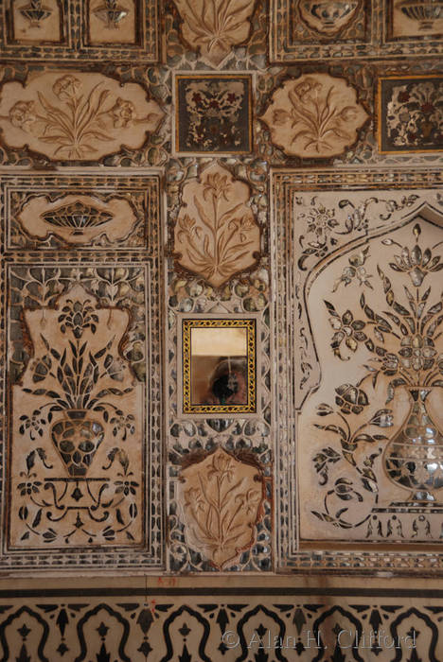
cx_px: 222
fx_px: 1216
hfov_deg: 20.7
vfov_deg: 30.5
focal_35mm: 66
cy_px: 331
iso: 100
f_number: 4.5
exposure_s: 1/60
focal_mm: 44
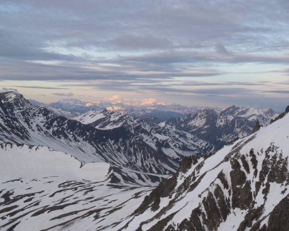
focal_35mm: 52
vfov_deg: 29.1
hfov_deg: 36.0
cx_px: 152
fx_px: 445
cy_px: 115
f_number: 4.9
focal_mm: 8.8
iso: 80
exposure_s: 1/80
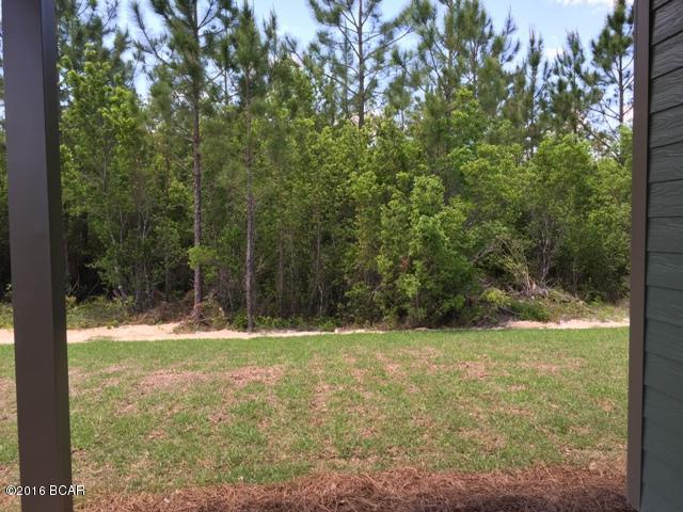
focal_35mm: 29
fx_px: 572
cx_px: 342
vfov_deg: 48.2
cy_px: 256
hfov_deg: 61.7
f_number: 2.2
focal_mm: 4.15
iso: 32
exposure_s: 1/291
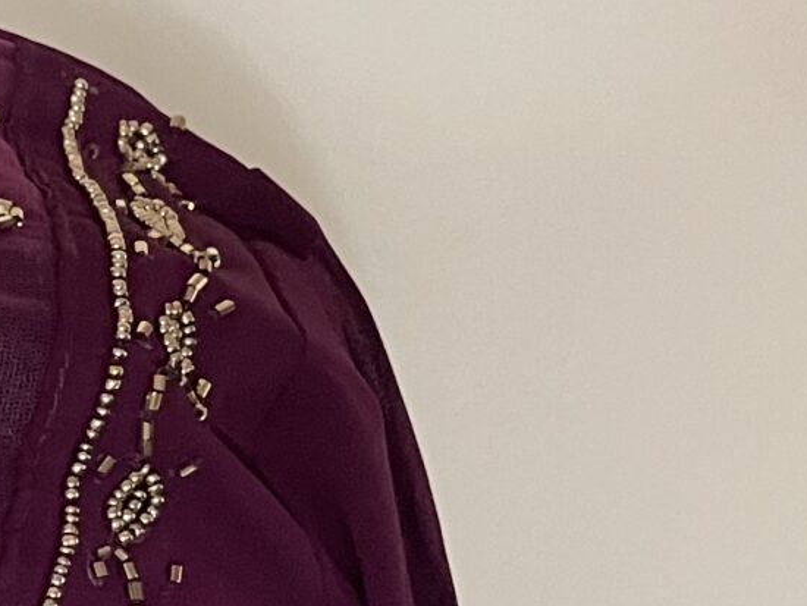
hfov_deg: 13.1
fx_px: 2822
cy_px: 844
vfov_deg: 11.8
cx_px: -1004
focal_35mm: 121
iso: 320
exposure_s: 1/33
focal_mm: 4.2
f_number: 1.6
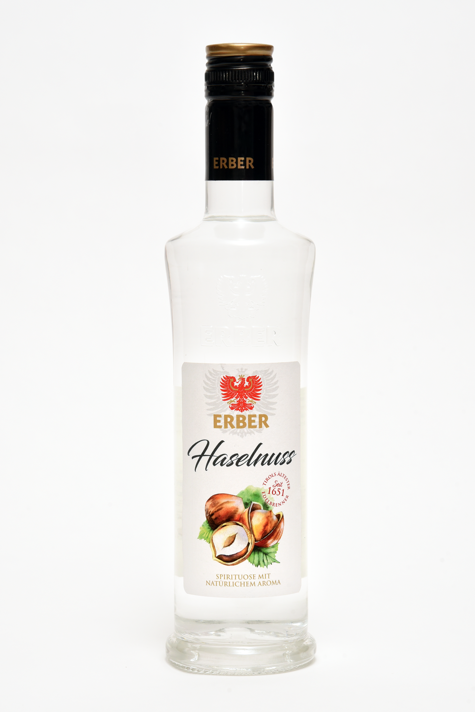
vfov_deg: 19.4
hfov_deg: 13.1
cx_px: 238
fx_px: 2076
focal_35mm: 105
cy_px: 356
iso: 1000
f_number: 14
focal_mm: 105
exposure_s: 1/160
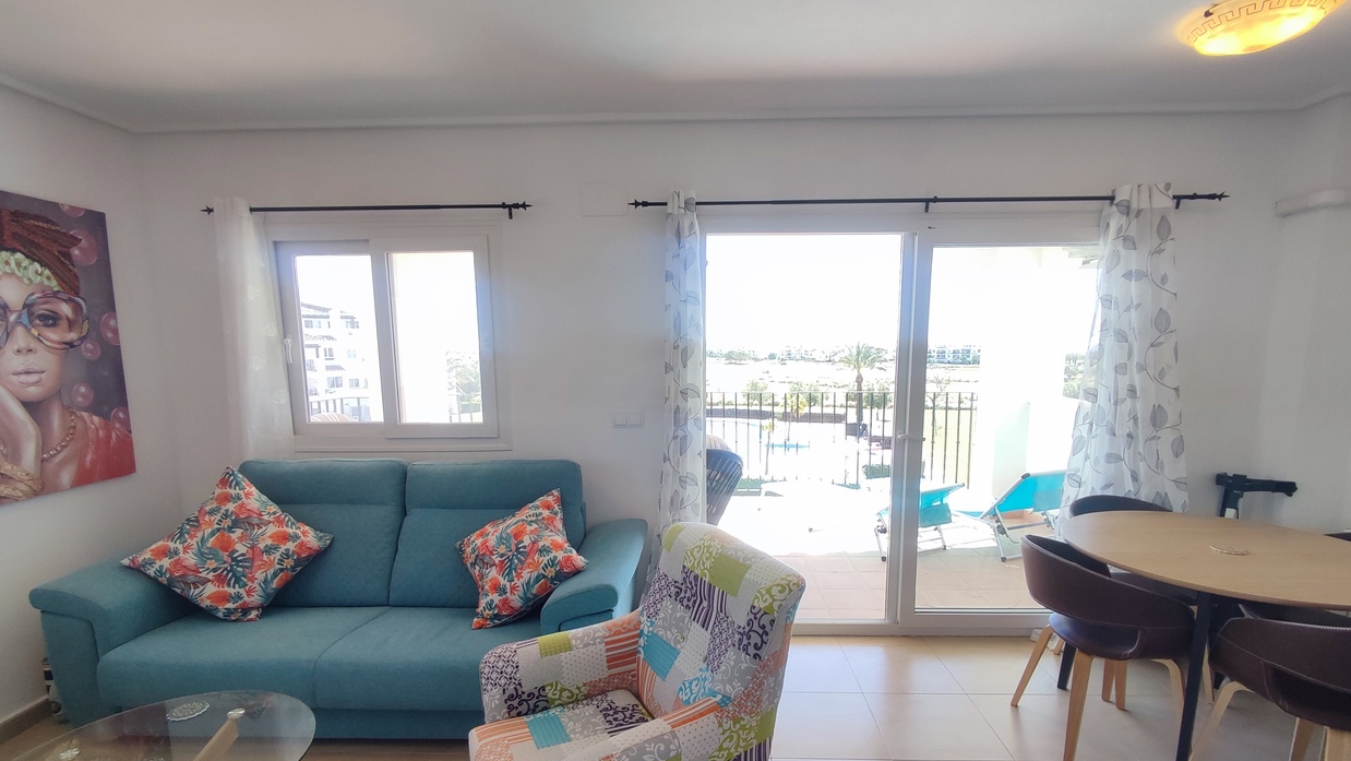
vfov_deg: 60.6
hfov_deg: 92.6
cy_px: 451
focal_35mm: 18
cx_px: 667
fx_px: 645
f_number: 2.2
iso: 50
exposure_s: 1/162
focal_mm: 1.65
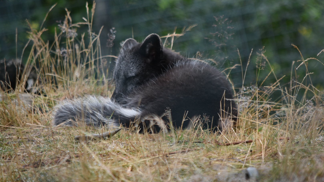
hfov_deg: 4.6
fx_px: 4055
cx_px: 162
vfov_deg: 2.6
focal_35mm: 472
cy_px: 75
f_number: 5.6
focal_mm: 300
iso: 400
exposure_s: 1/320
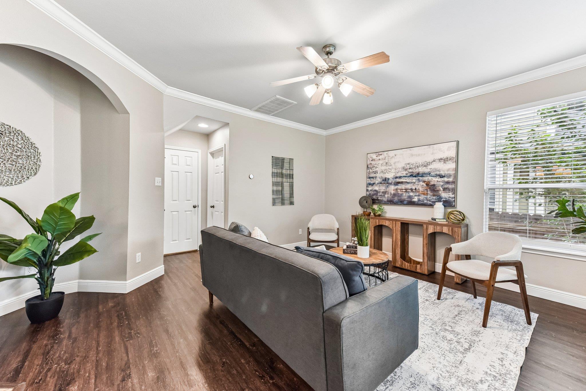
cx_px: 293
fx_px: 228
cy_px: 196
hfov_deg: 104.3
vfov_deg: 81.2
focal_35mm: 14
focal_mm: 14
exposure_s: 1/15
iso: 800
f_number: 8
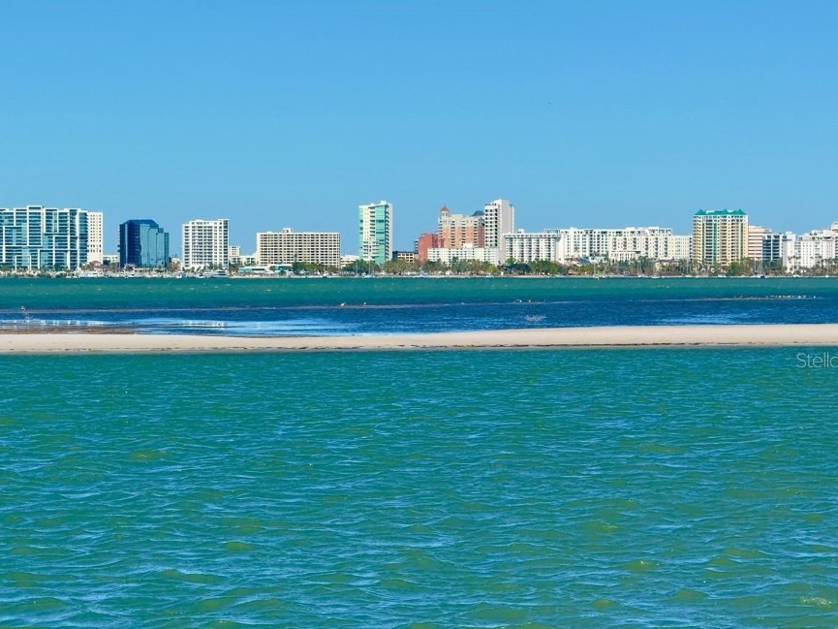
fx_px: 3438
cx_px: 391
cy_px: 360
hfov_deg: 13.9
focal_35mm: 142
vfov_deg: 10.4
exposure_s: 1/2525
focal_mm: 15.66
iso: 50
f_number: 2.8
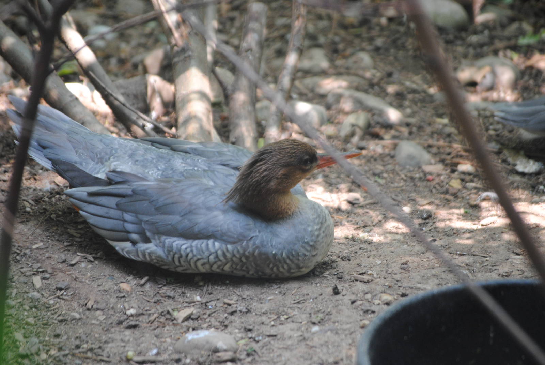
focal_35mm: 248
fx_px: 3751
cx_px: 272
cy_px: 182
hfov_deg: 8.3
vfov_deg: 5.6
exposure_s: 1/60
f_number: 5.3
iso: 400
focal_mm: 165
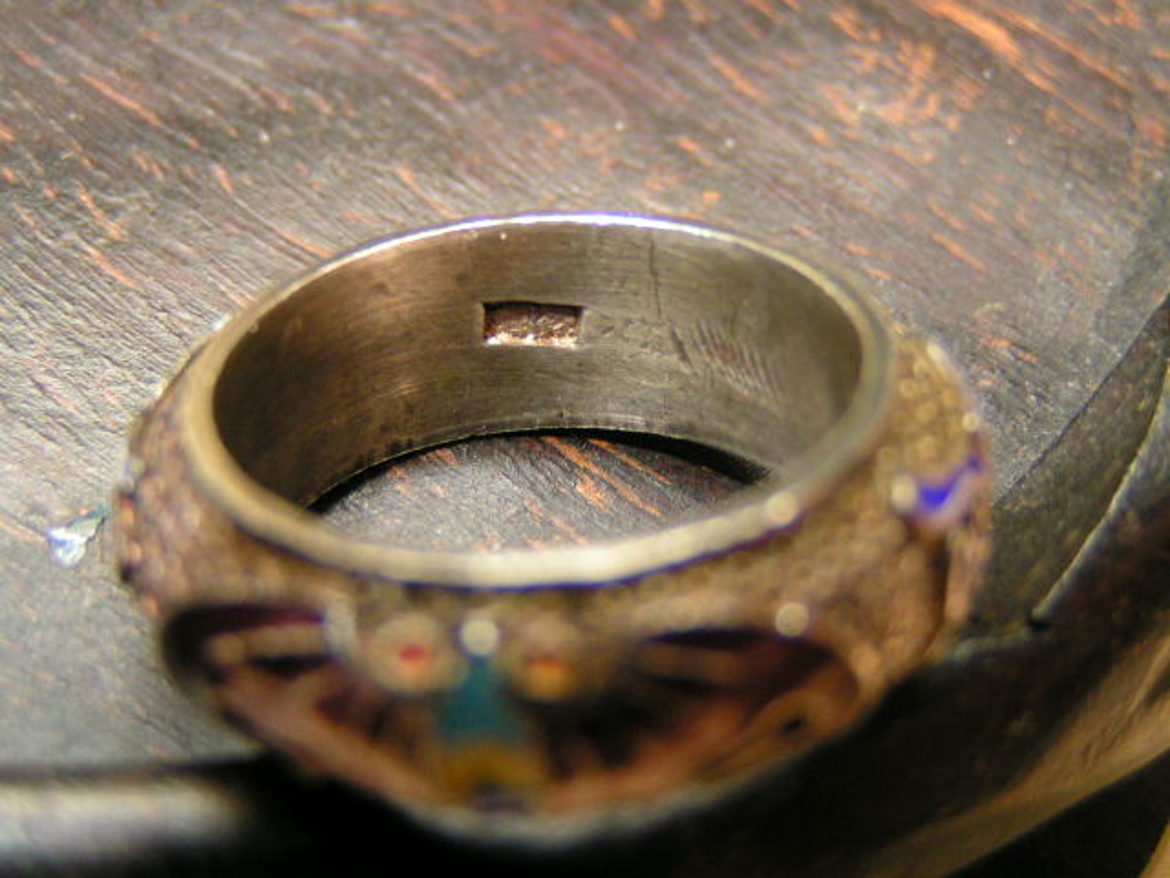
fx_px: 2129
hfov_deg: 30.7
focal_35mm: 63
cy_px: 439
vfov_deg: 23.3
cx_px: 585
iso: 200
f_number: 3.2
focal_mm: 9.7
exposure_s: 1/30
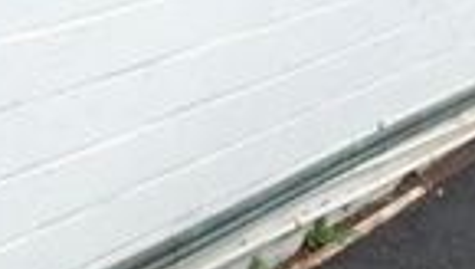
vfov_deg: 5.3
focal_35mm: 203
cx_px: -616
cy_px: 1048
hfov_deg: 9.6
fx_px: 2560
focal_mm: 4.12
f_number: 2.2
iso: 32
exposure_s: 1/1172
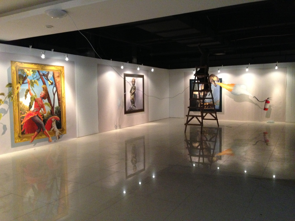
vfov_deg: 42.9
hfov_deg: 55.4
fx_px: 281
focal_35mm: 33
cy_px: 110
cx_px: 148
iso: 500
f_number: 2.4
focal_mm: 4.13
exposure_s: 1/15
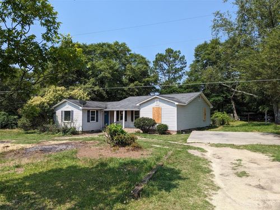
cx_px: 140
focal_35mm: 24
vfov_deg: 56.8
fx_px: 194
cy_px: 105
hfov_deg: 71.6
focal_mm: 6.81
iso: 42
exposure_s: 1/1364
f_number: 1.85
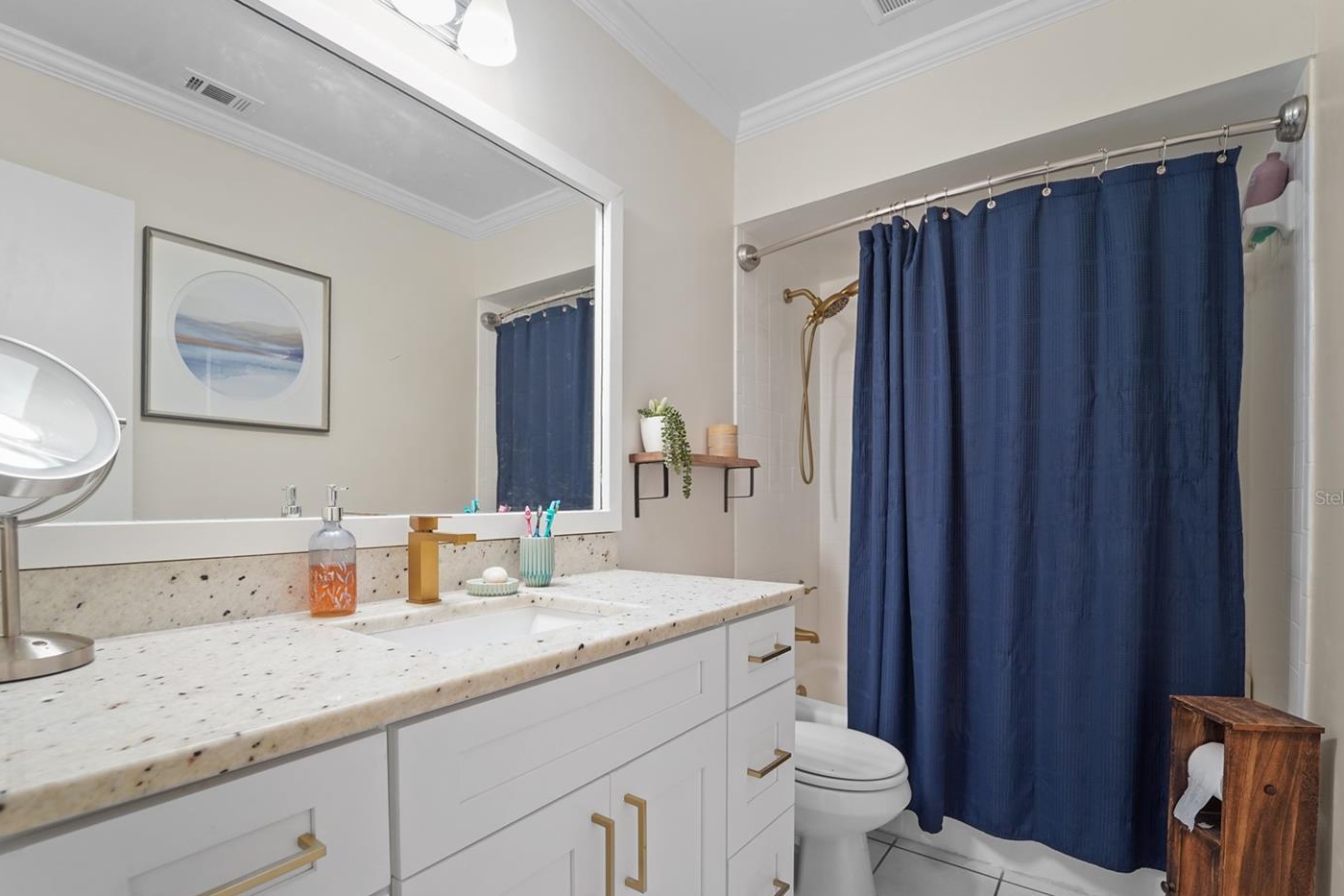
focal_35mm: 16
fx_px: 597
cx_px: 633
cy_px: 497
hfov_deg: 96.6
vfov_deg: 73.5
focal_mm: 14
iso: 640
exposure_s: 1/13
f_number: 8
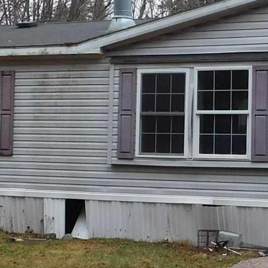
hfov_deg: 14.7
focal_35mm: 118
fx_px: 1034
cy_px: 74
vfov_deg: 14.7
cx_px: 194
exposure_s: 1/400
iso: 125
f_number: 3
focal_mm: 4
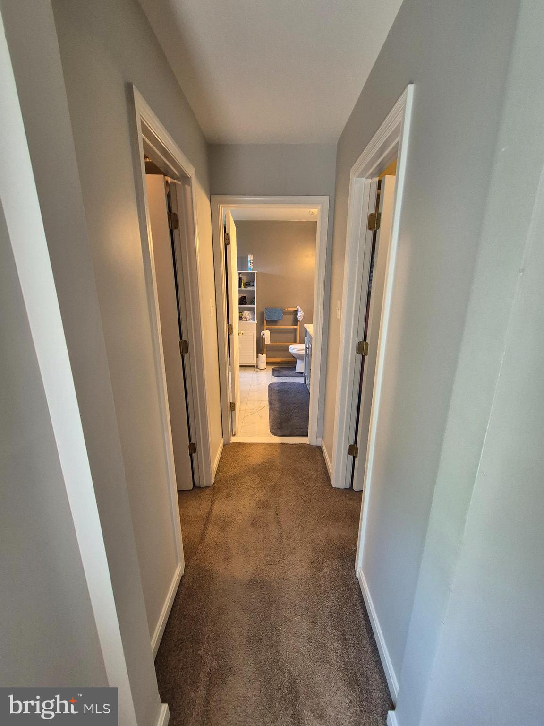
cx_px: 272
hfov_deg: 89.9
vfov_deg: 106.2
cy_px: 363
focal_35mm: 13
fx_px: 272
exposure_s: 1/60
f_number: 2.2
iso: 320
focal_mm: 1.74
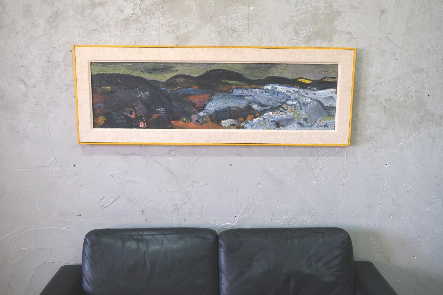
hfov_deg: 54.4
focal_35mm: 35
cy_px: 148
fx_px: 431
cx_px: 222
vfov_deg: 37.9
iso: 640
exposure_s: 1/34
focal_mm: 23.5
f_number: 4
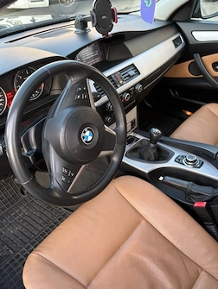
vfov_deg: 58.3
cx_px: 117
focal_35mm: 31
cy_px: 140
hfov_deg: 45.5
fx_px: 260
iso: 64
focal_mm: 5.96
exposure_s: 1/50
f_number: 1.6
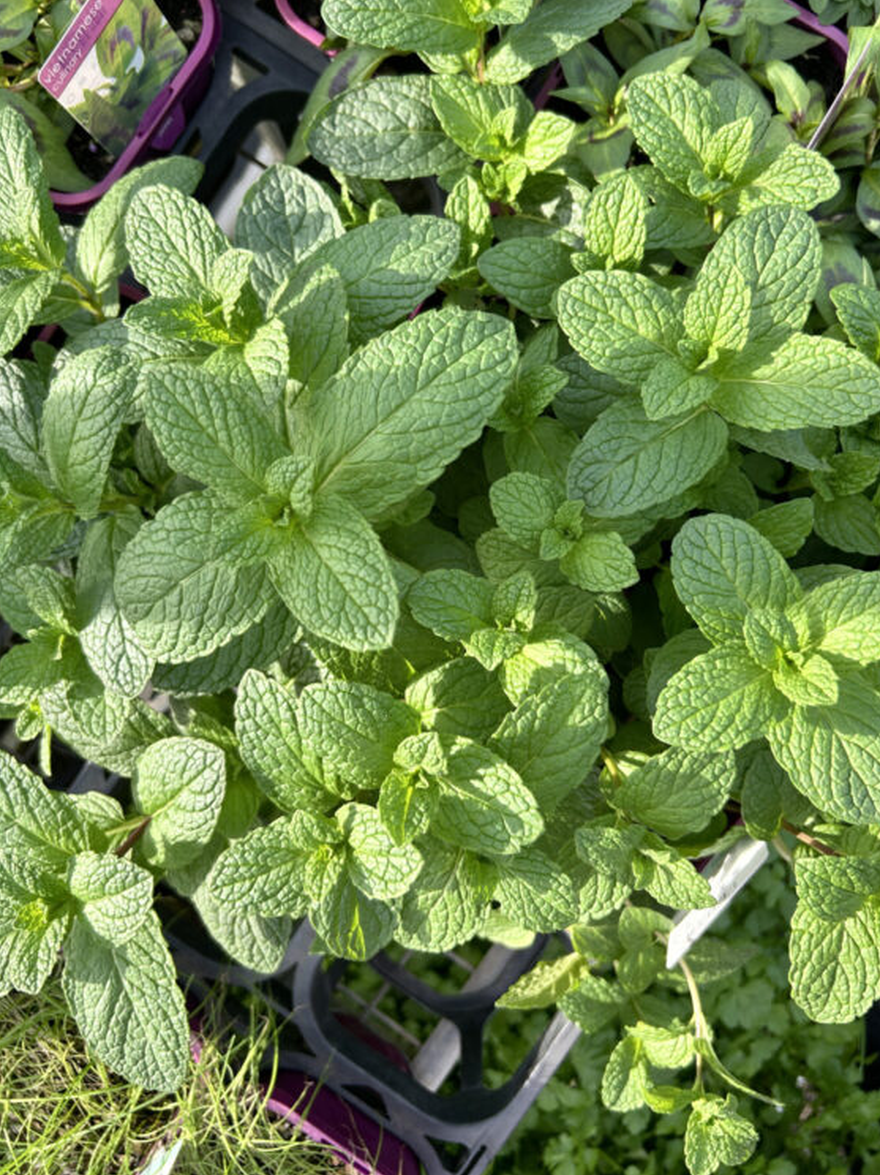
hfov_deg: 49.7
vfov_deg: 63.4
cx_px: 449
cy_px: 544
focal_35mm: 28
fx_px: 949
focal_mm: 5.7
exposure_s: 1/138
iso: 32
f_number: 1.5
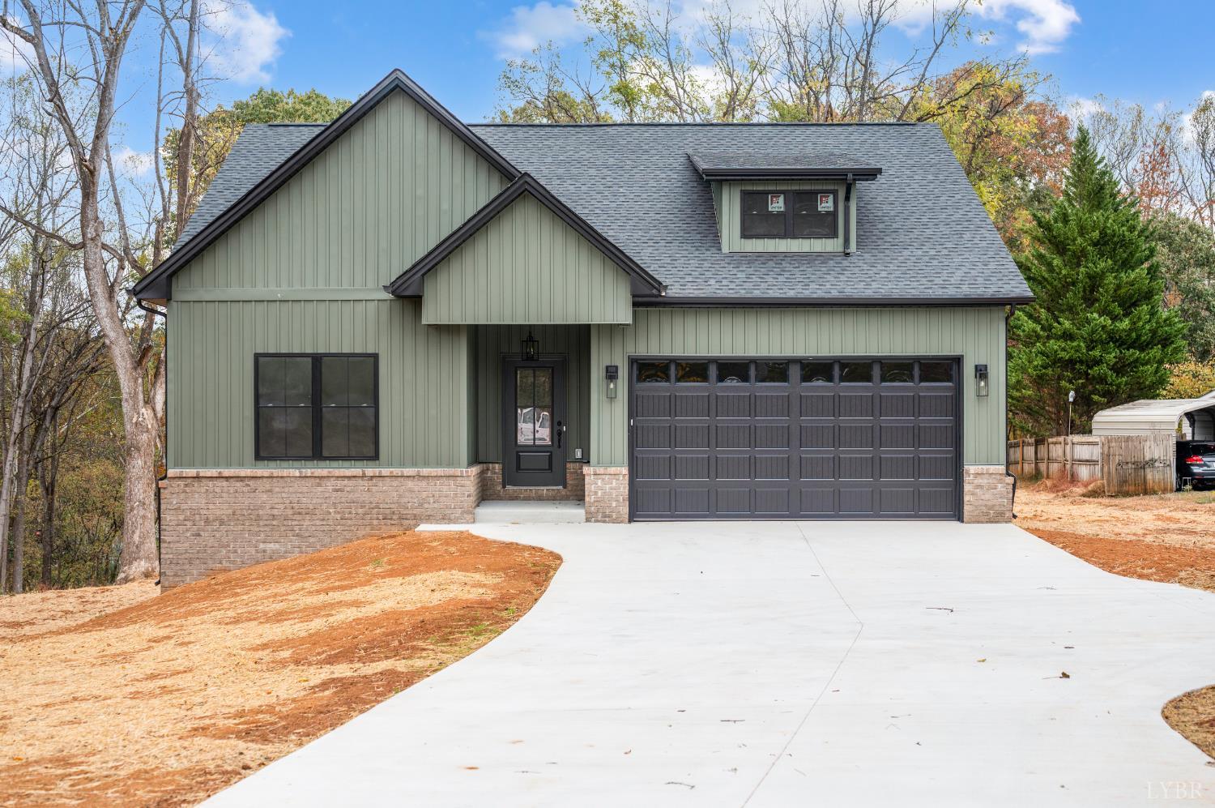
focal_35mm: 50
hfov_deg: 39.6
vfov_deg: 26.9
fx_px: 1686
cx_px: 608
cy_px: 404
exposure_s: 1/250
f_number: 4
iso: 250
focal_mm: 50
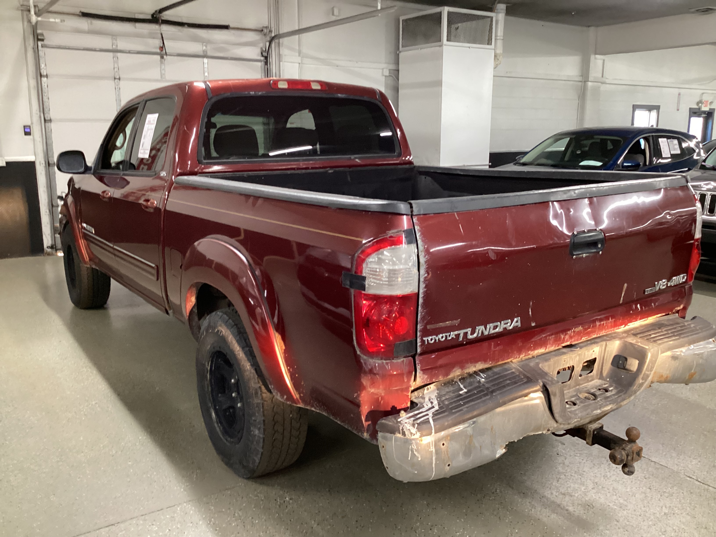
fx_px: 641
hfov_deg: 58.4
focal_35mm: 31
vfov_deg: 45.4
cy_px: 268
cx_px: 358
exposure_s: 1/40
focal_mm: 3.3
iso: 400
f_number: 2.4
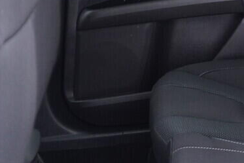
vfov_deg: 9.9
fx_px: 942
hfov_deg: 14.0
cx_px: 349
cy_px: 69
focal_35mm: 139
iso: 640
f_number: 2.8
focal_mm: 24
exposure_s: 1/40
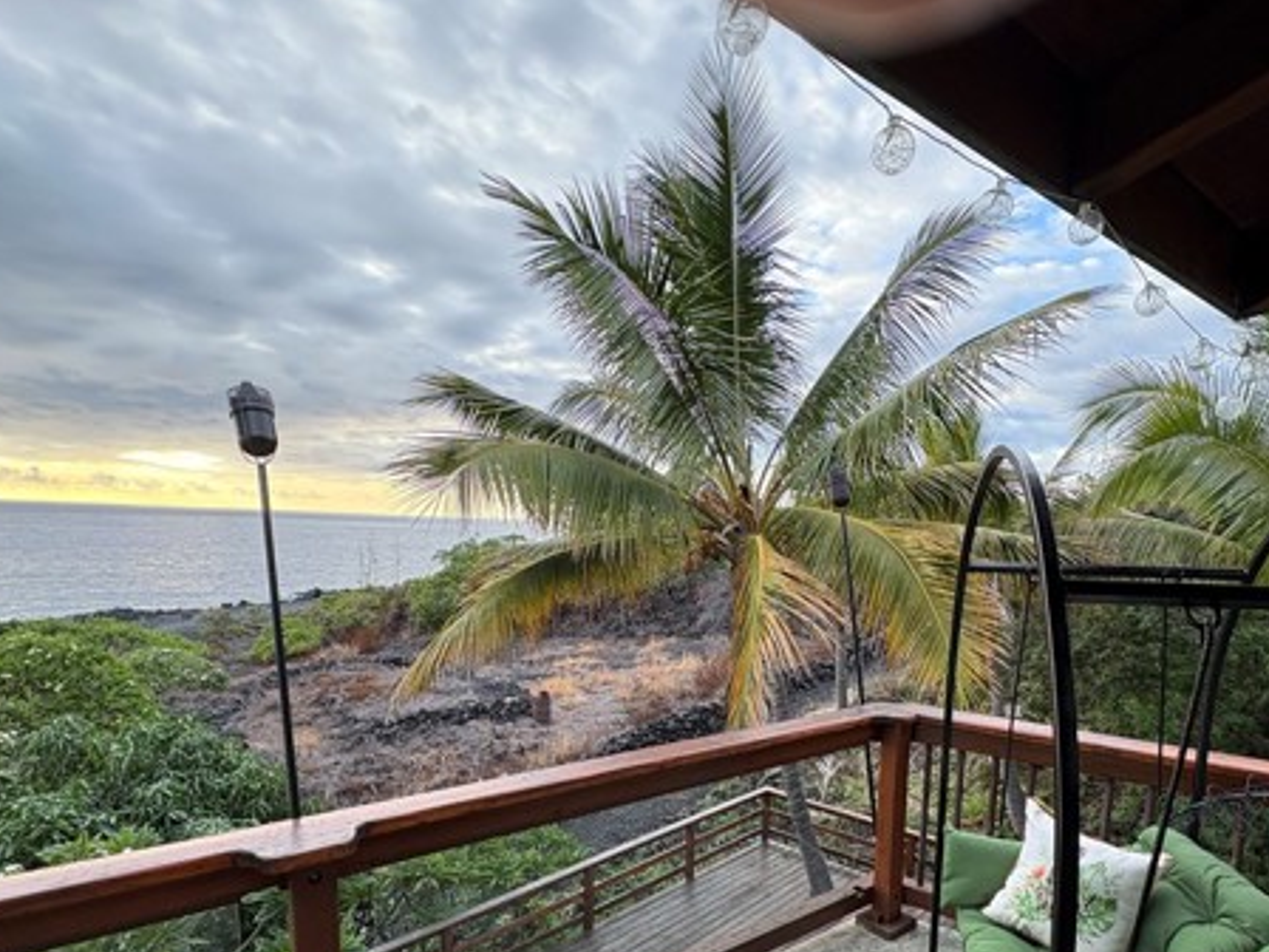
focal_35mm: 20
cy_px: 626
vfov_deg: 64.4
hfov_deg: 81.2
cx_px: 728
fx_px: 733
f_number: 2.2
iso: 64
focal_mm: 2.22
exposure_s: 1/132
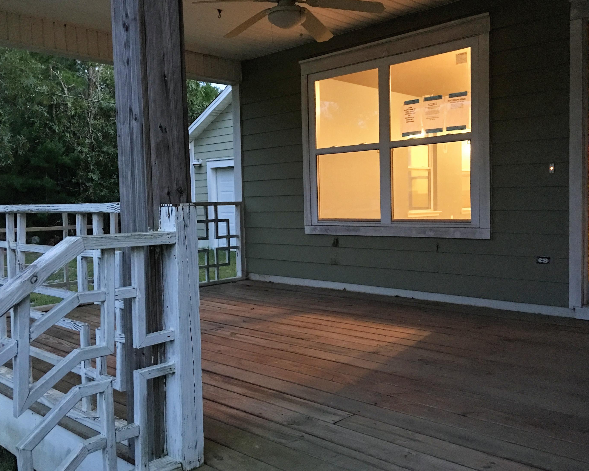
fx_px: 540
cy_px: 231
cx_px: 289
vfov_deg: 47.1
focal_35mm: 31
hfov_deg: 57.2
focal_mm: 4.15
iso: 125
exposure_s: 1/4
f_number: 2.2
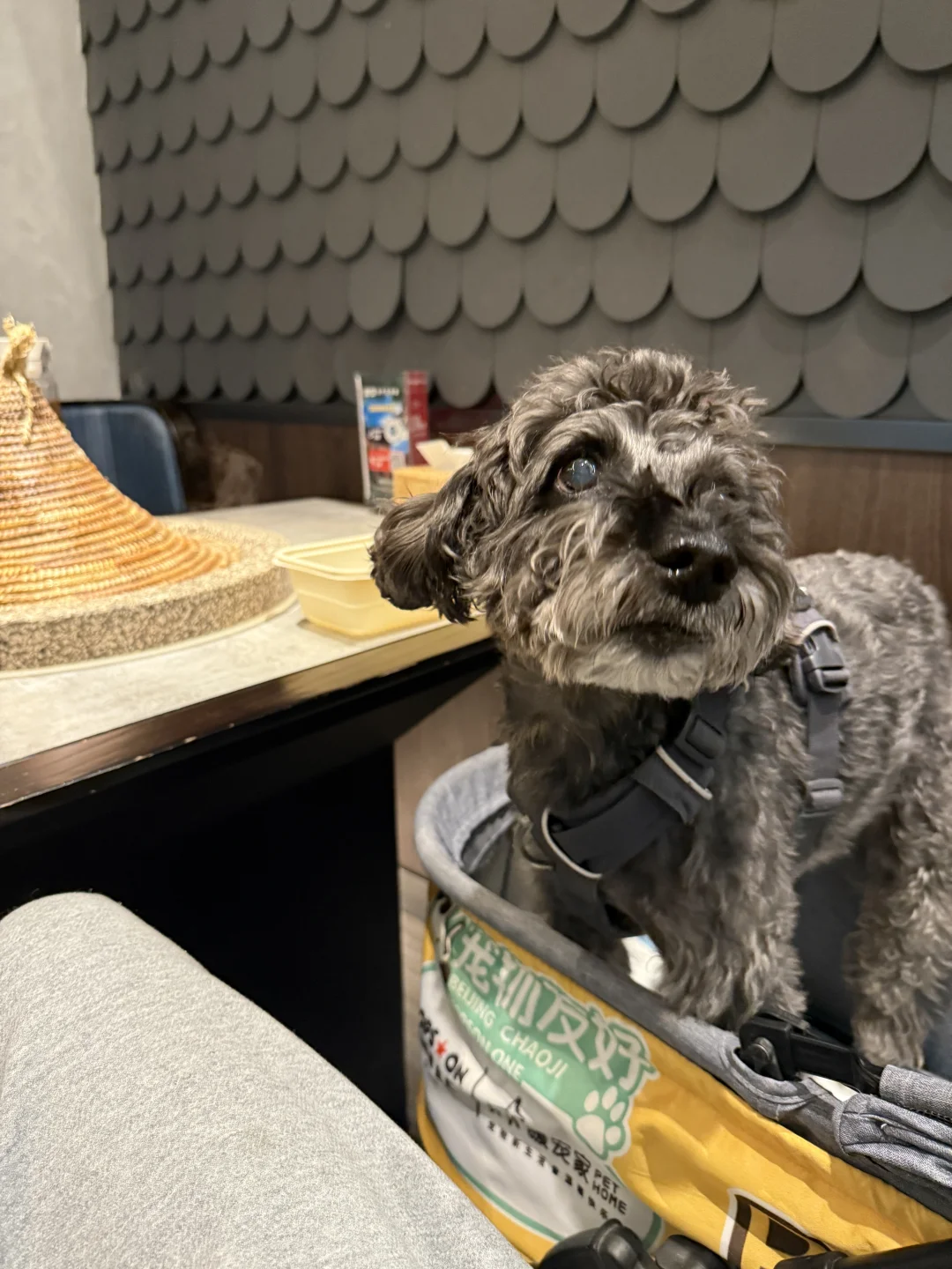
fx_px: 880
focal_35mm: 24
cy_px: 634
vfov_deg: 71.6
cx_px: 476
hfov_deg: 56.8
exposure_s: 1/50
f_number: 1.78
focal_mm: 6.76
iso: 640
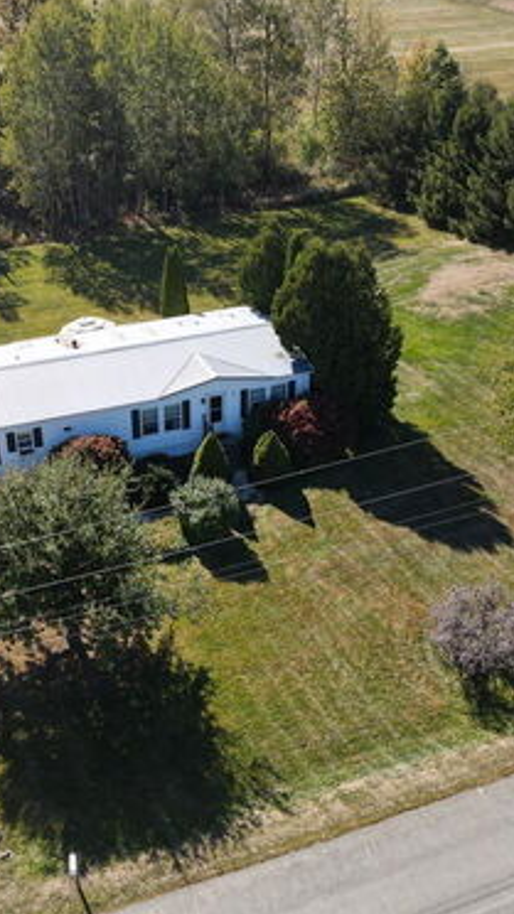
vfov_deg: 55.3
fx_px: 873
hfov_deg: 32.5
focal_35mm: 36
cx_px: 162
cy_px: 464
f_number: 2.8
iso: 100
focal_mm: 4.5
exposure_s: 1/320
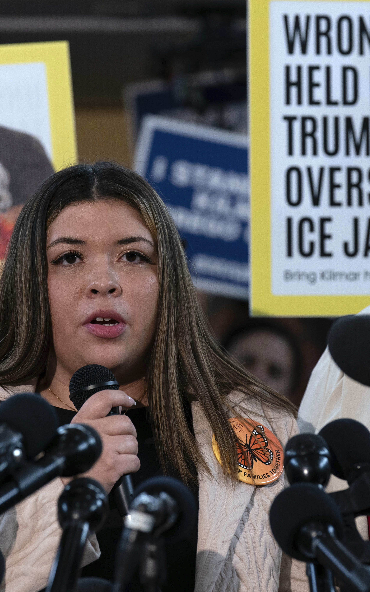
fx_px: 3114
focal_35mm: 193
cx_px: 91
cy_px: 296
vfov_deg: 10.9
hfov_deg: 6.8
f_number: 4
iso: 1600
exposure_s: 1/400
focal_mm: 126
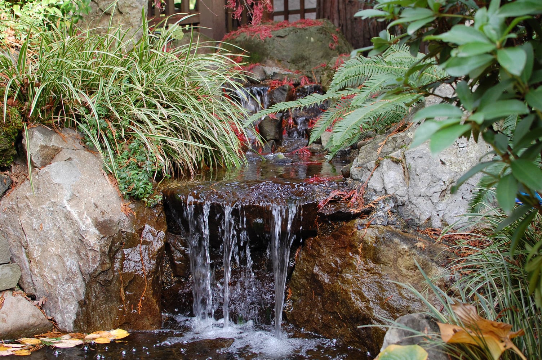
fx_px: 790
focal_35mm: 52
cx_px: 271
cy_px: 180
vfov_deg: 25.7
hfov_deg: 37.9
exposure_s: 1/80
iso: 400
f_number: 4.5
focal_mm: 35
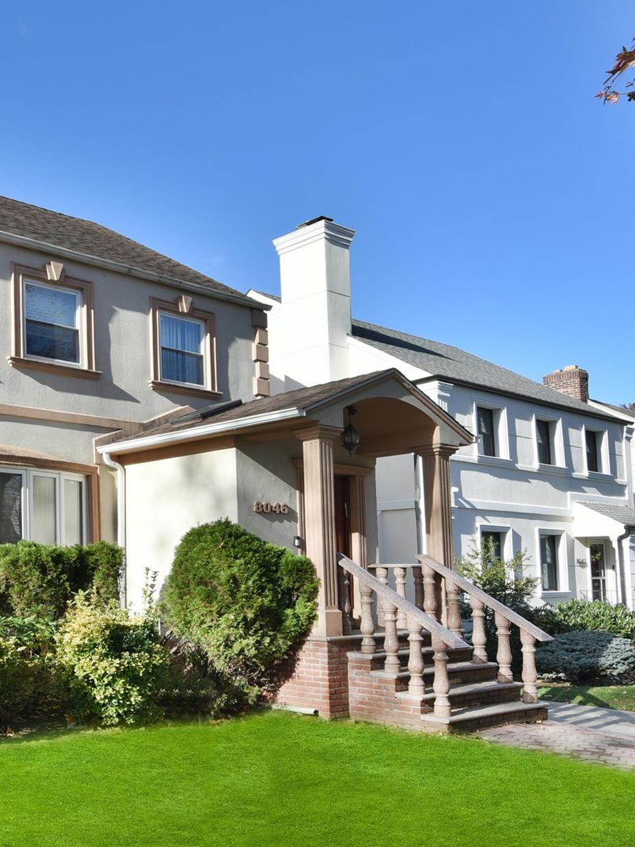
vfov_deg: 61.5
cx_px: 252
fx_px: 709
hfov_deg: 47.9
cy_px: 378
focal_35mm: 29
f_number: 9
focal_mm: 18
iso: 250
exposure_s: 1/160
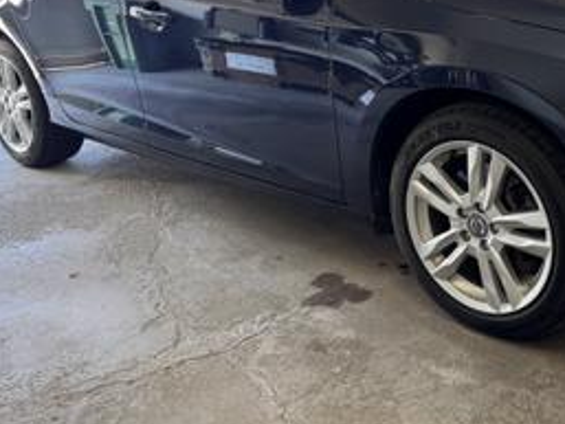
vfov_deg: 30.5
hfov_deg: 39.0
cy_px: 119
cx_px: 444
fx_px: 767
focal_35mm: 47
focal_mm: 6.76
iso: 125
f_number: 1.78
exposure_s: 1/120
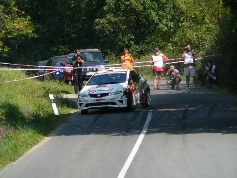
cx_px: 118
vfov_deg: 4.2
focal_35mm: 350
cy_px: 89
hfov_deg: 5.7
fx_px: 2396
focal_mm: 52
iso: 100
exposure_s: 1/640
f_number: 4.2
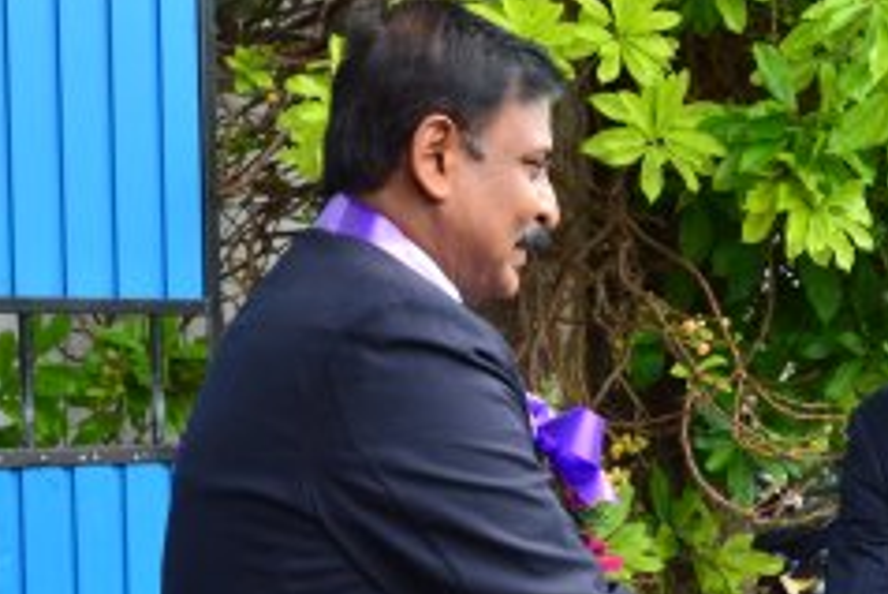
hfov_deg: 20.5
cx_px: 728
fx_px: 2419
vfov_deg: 13.8
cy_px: 538
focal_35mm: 98
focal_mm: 26
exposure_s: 1/100
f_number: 7.1
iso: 400
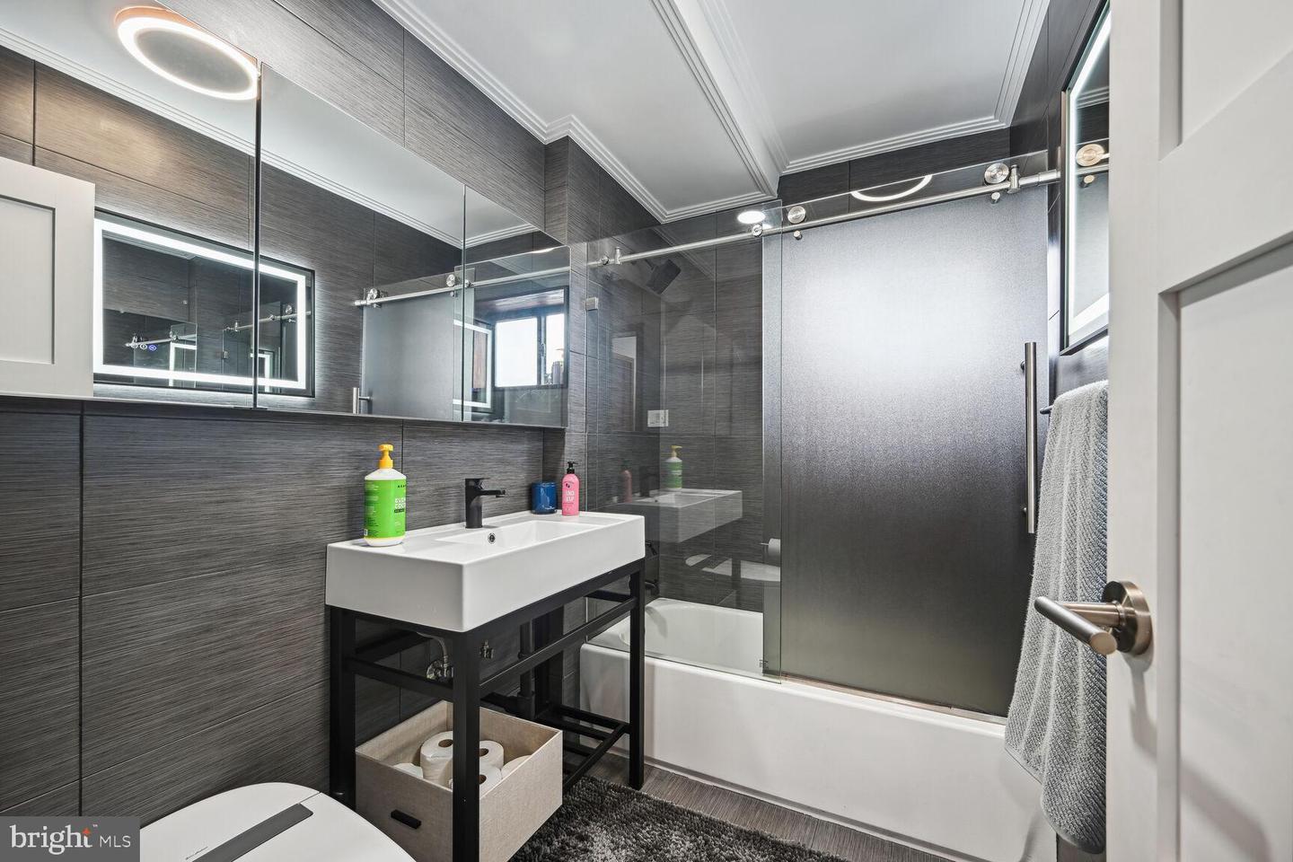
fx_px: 503
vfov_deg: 81.2
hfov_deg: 104.3
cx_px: 646
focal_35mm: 14
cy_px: 431
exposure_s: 1/5
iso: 200
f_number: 9
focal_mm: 14
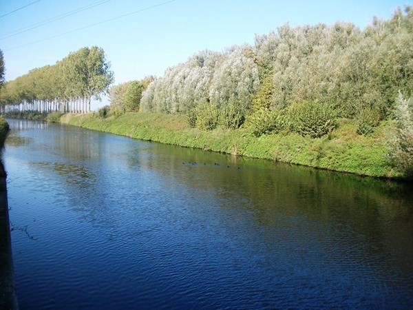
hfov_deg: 56.8
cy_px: 155
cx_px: 206
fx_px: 382
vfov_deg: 44.2
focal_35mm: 32
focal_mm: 5.7
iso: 80
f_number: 2.9
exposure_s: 1/500
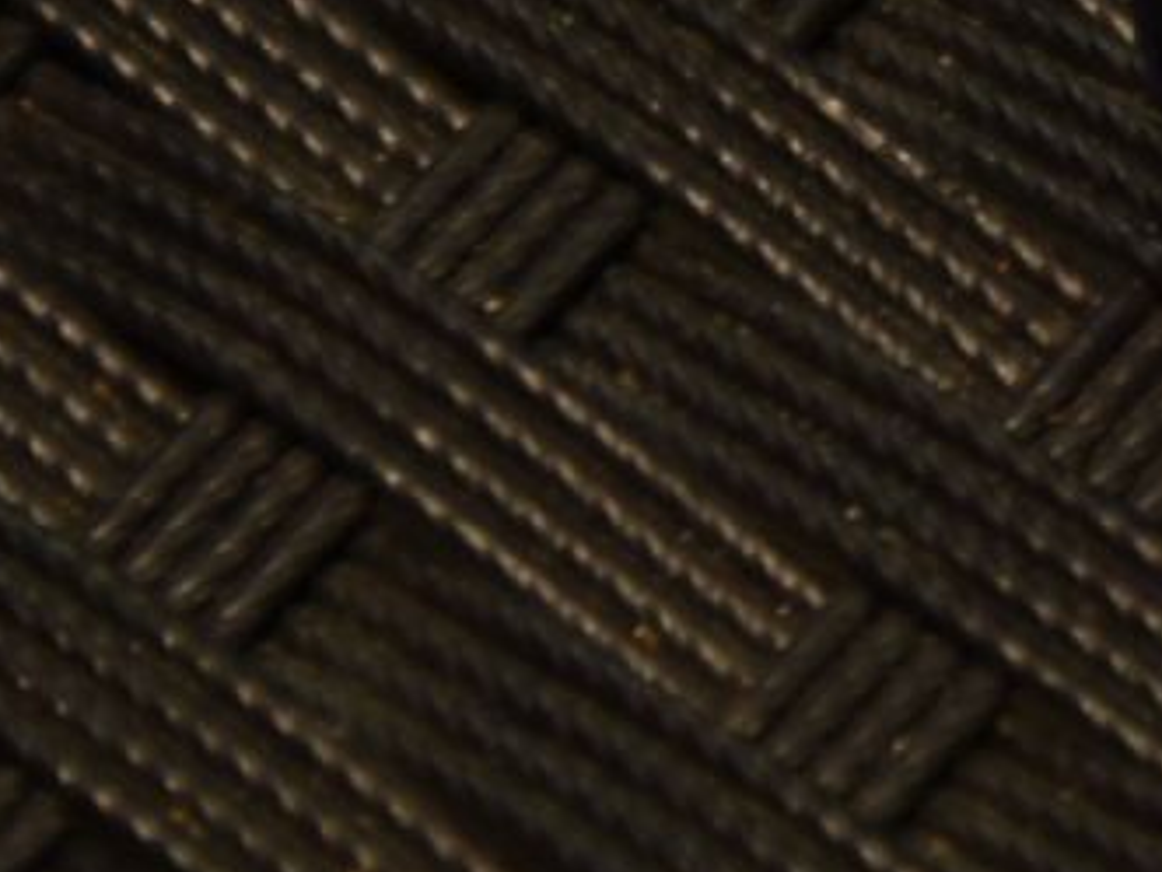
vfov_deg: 3.8
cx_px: 2394
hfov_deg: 5.0
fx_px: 13092
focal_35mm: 390
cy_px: -956
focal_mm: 70
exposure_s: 1/160
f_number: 2.8
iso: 800
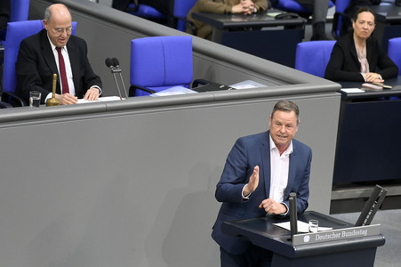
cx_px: 200
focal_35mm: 240
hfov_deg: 8.6
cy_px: 134
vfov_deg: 5.7
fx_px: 2671
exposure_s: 1/500
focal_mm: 240
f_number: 5.6
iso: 10000
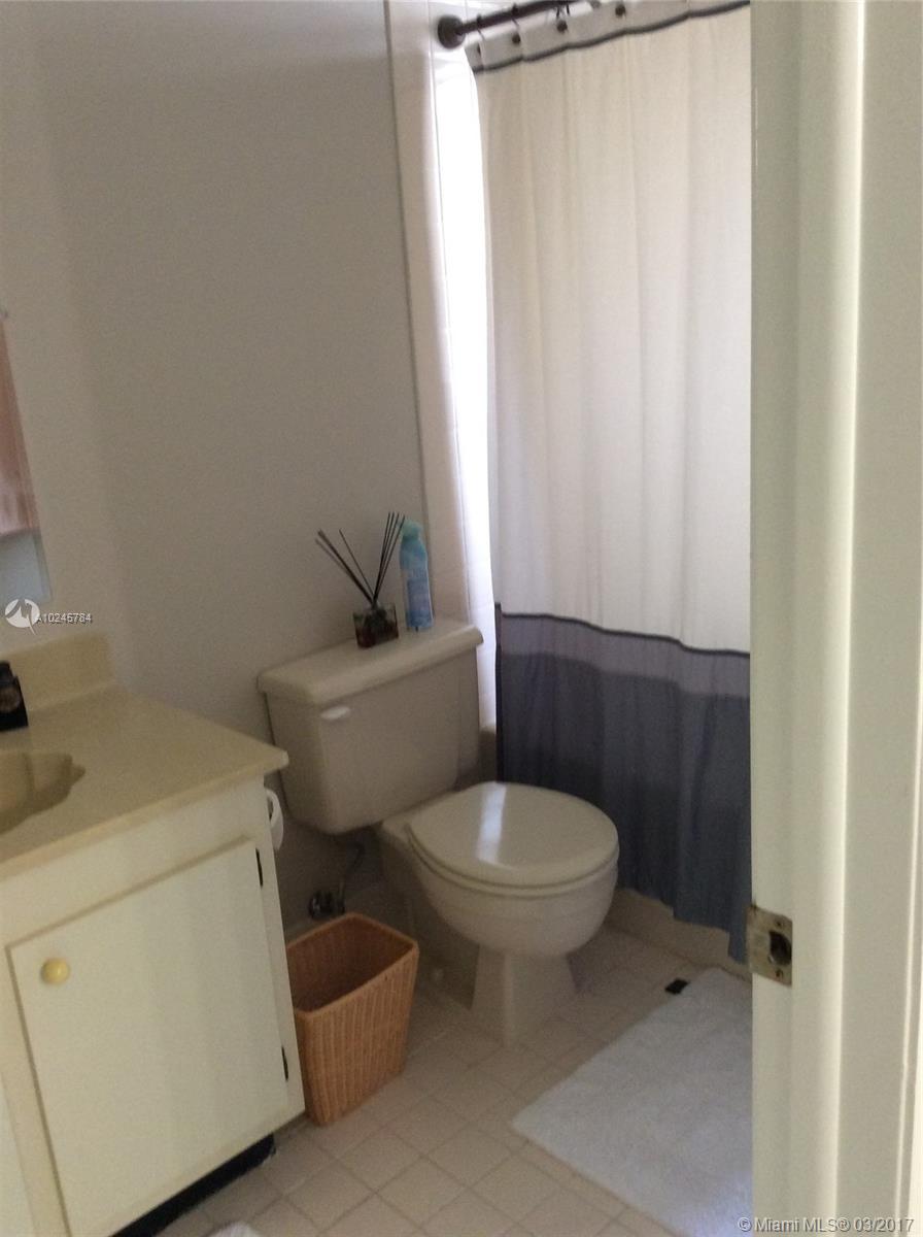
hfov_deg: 44.0
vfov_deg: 56.9
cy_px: 618
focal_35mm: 32
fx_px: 1141
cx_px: 462
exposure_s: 1/24
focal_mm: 3.3
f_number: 2.4
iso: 160
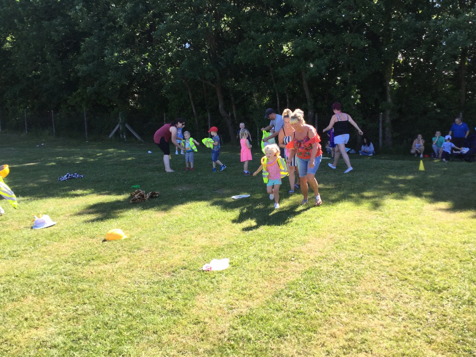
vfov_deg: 45.4
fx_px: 426
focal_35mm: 31
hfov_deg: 58.4
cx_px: 238
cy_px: 178
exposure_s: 1/274
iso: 25
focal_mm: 3.3
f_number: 2.4
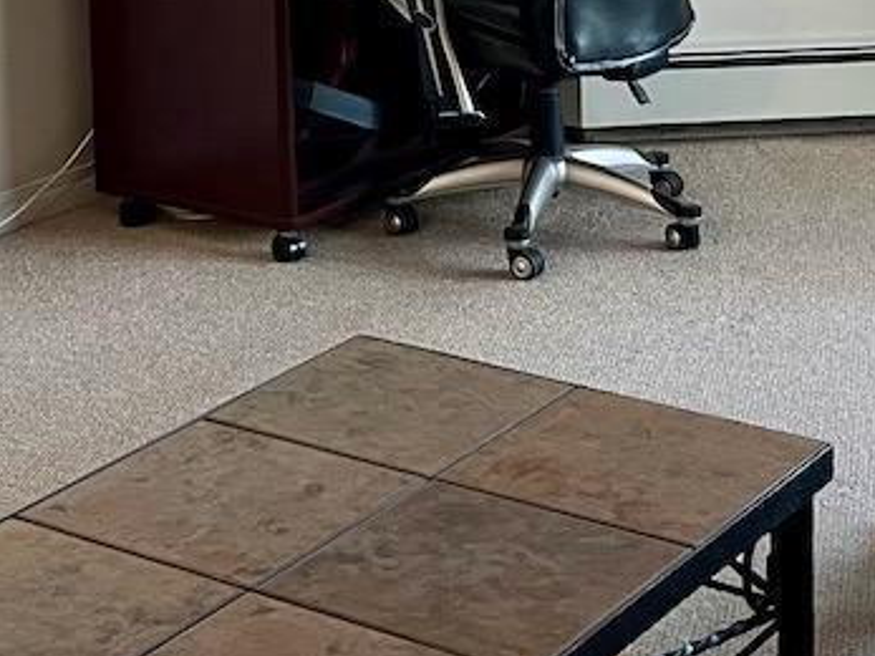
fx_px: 2426
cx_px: 277
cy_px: -376
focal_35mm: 96
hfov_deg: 20.4
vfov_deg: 14.2
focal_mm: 5.1
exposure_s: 1/60
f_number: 1.6
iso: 160
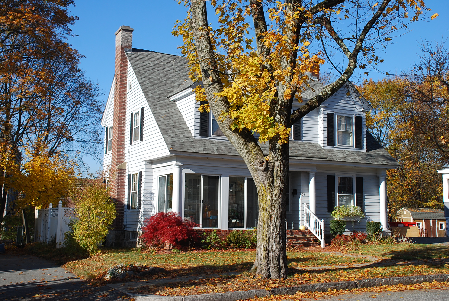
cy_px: 150
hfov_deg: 42.3
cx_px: 224
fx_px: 581
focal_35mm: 46
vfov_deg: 29.0
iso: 100
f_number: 8
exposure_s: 1/250
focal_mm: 31
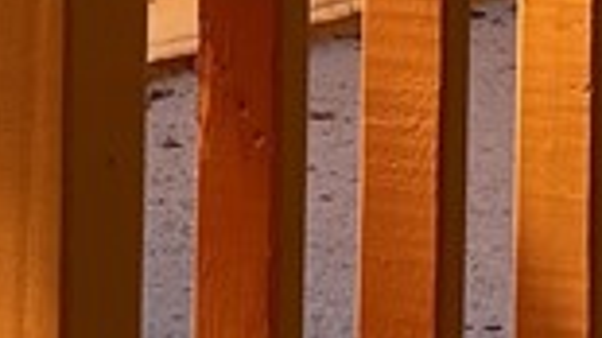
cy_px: -427
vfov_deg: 3.2
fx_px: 5967
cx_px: 602
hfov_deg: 5.8
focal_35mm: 374
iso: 25
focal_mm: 6
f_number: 2
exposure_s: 1/122
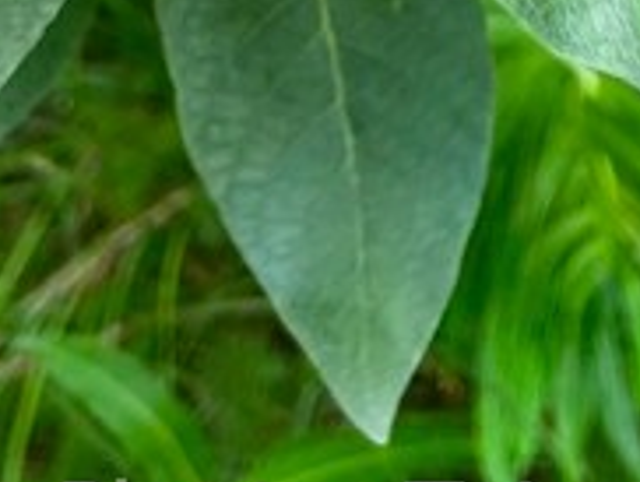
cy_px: -588
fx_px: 2703
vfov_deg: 9.3
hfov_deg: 13.5
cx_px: 440
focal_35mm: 146
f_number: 1.8
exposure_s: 1/122
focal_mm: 4.25
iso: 40
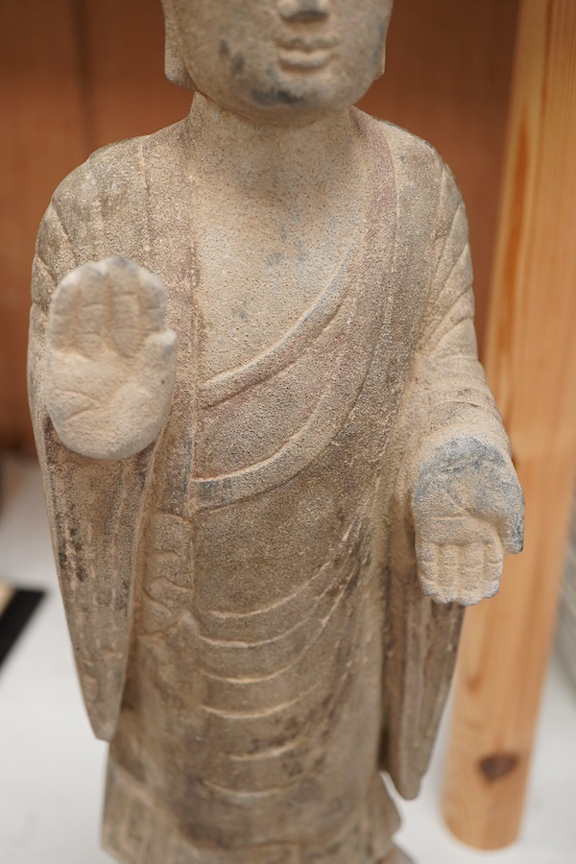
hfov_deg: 29.9
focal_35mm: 45
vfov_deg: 43.6
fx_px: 1080
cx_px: 288
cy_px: 432
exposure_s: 1/125
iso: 1250
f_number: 4.5
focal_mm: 30
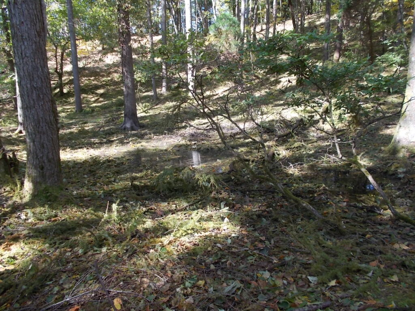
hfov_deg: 67.3
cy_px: 156
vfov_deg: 53.1
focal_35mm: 26
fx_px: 312
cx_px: 208
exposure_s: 1/50
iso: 80
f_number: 3.2
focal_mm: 4.6
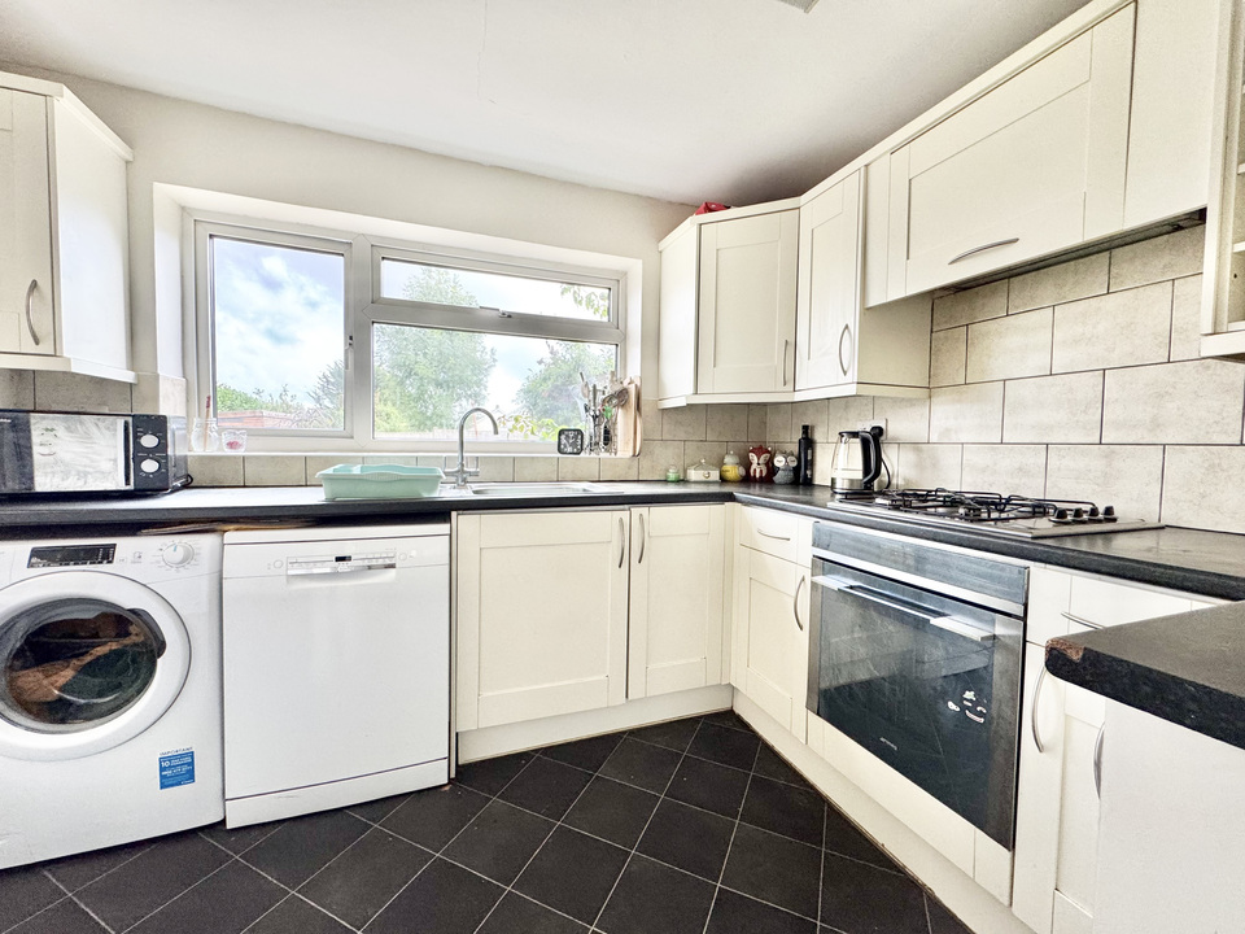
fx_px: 504
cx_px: 622
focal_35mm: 14
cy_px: 467
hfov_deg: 102.1
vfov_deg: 85.7
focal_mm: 2.22
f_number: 2.2
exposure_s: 1/99
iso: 160
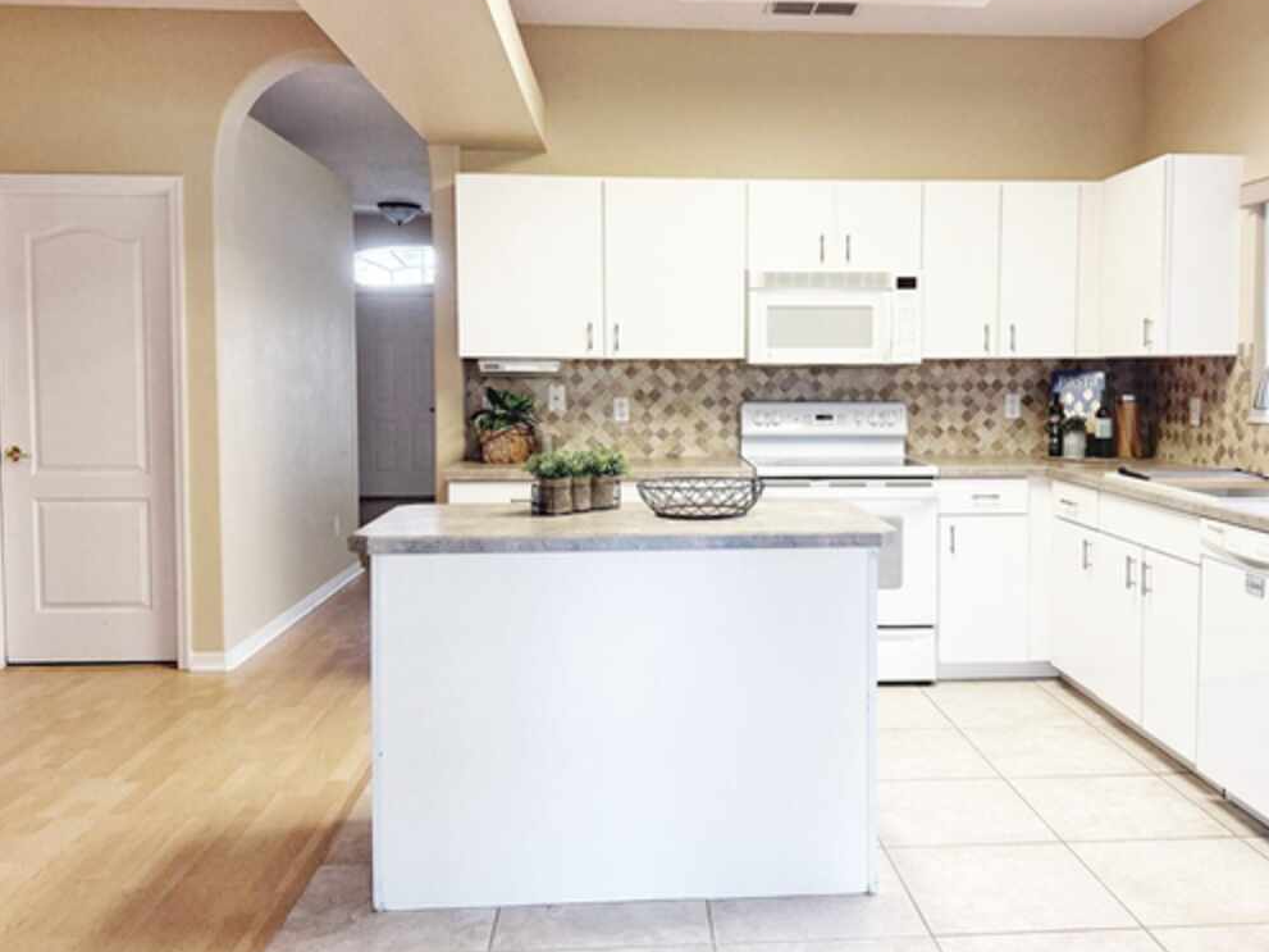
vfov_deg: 45.4
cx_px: 716
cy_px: 431
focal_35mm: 31
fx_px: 1136
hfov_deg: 58.2
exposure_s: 1/180
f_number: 1.78
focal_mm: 6.76
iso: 200
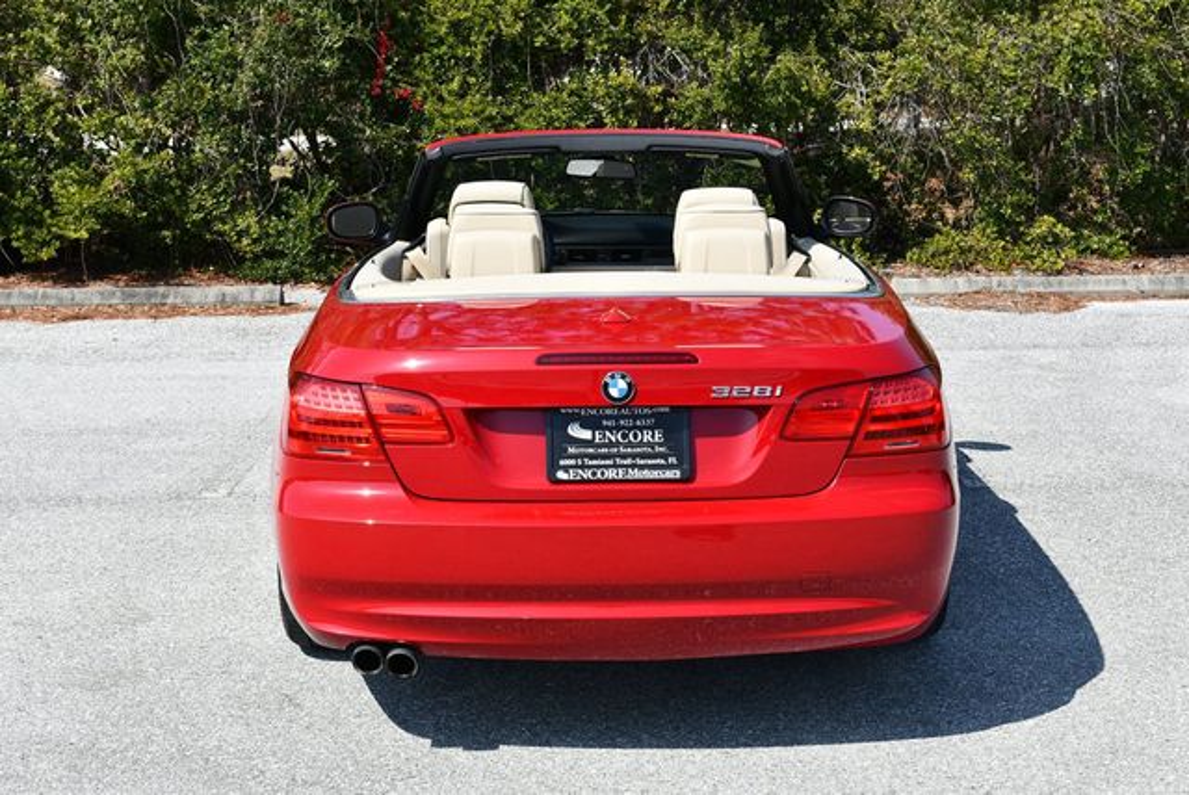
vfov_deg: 24.2
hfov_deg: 35.6
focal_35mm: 56
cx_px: 594
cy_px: 398
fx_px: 1851
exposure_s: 1/250
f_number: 8
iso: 110
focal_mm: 28
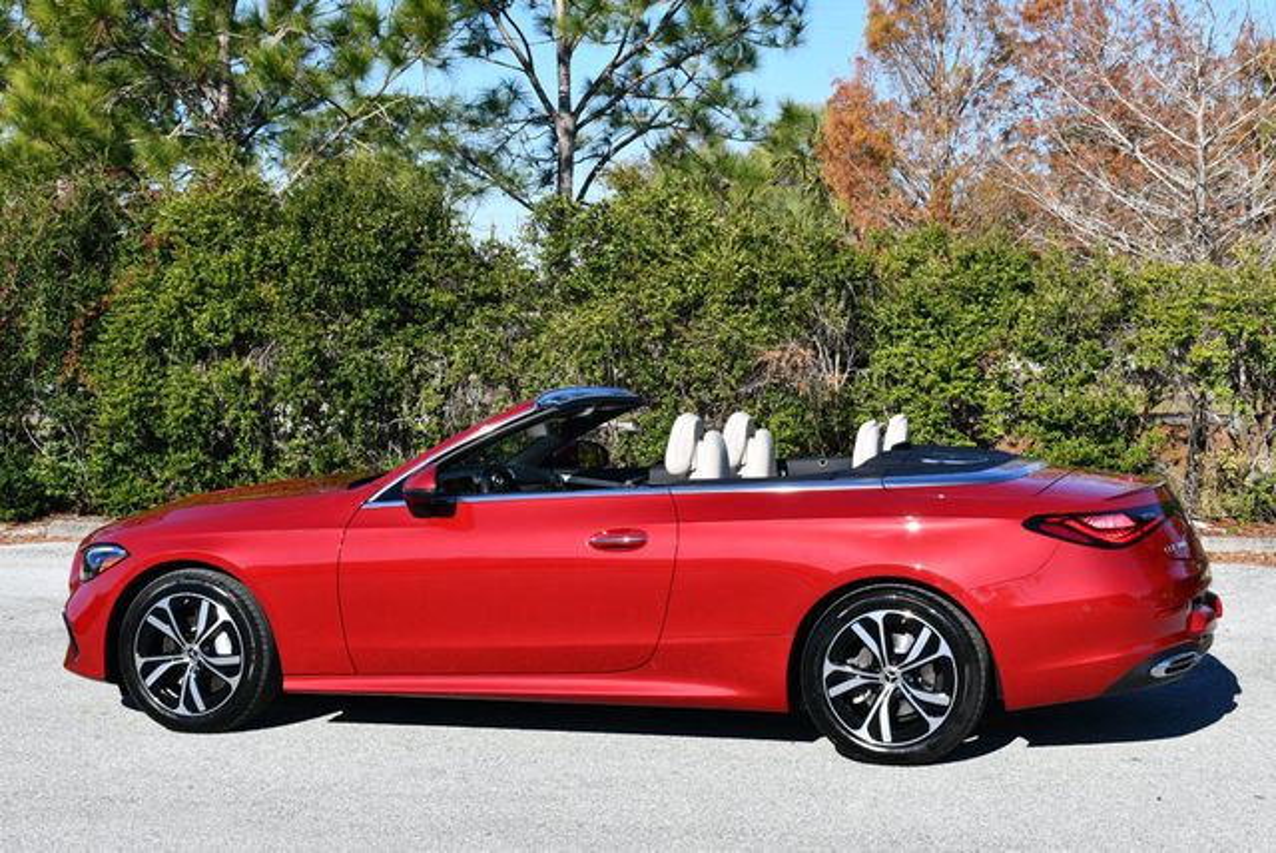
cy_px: 426
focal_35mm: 64
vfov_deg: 21.3
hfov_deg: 31.4
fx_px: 2270
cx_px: 638
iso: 100
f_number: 8
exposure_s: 1/250
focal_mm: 32
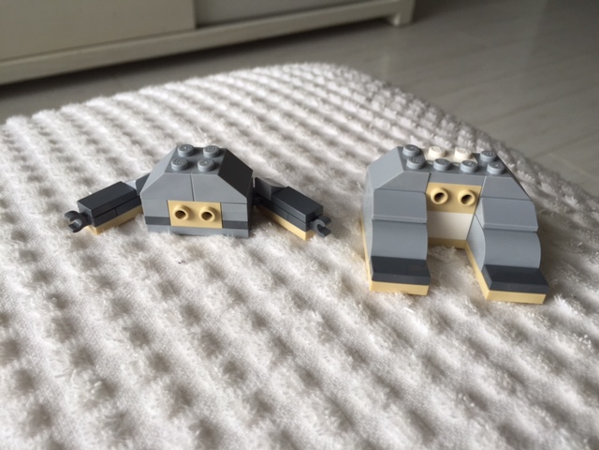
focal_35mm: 29
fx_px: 502
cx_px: 300
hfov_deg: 61.7
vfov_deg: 48.2
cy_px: 225
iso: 40
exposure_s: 1/60
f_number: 2.2
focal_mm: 4.15
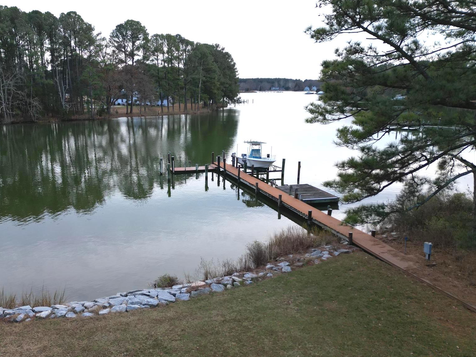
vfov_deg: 45.4
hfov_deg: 58.2
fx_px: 426
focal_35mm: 31
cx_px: 210
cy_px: 192
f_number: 1.7
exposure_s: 1/500
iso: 100
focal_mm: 6.72
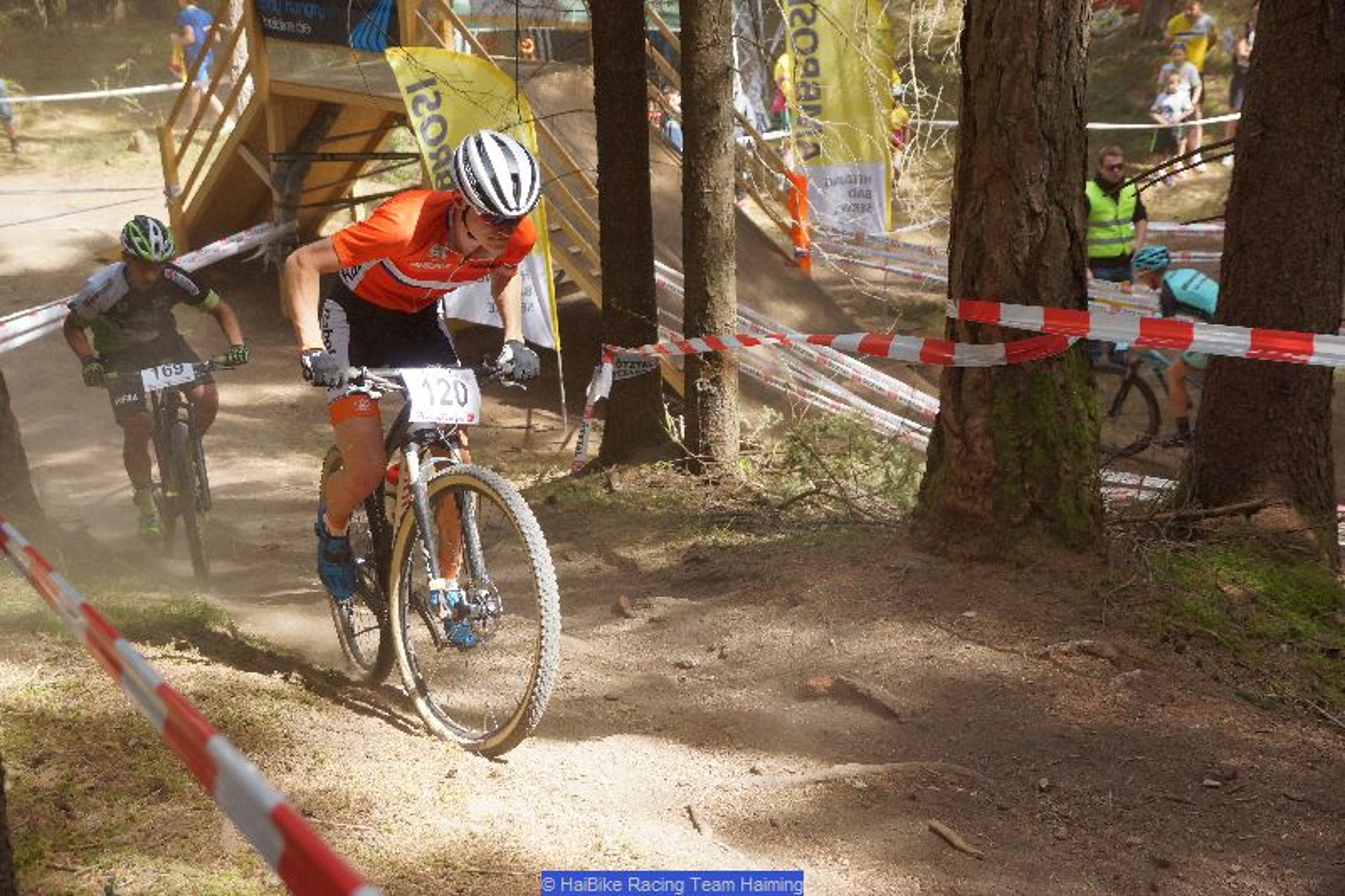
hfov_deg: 37.9
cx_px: 672
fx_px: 1961
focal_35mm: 52
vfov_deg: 25.7
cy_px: 448
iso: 1250
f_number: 4.5
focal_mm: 35
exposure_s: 1/2000
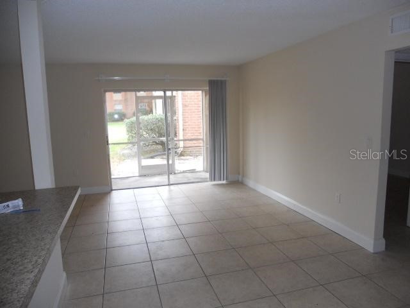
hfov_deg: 65.3
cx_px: 205
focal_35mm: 27
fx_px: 320
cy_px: 154
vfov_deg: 51.4
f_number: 3.2
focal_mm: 4.9
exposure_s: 1/30
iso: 125
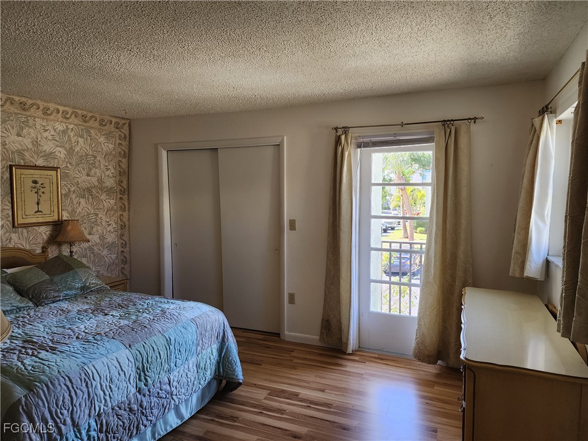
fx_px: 391
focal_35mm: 23
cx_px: 294
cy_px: 220
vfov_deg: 58.9
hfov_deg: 73.9
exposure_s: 1/180
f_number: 1.8
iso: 125
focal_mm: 6.4
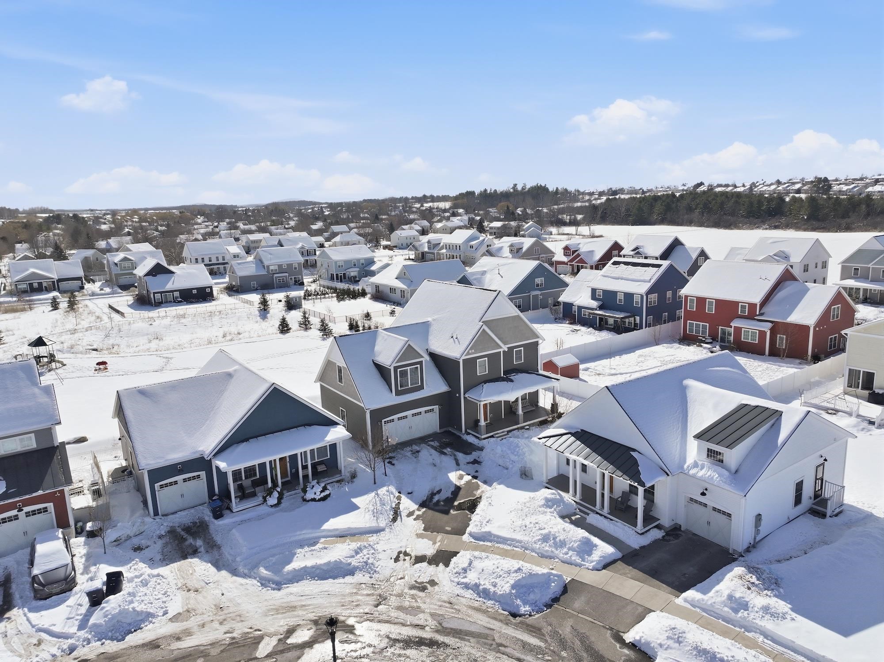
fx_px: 613
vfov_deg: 56.8
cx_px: 442
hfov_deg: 71.6
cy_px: 331
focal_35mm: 24
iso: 210
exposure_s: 1/6400
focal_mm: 12.3
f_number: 2.8
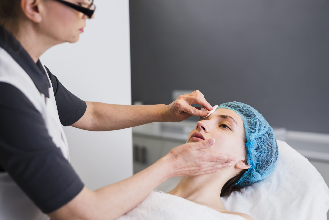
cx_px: 164
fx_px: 457
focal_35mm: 50
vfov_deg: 27.0
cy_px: 110
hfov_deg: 39.6
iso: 125
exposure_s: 1/125
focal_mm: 50
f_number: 2.8
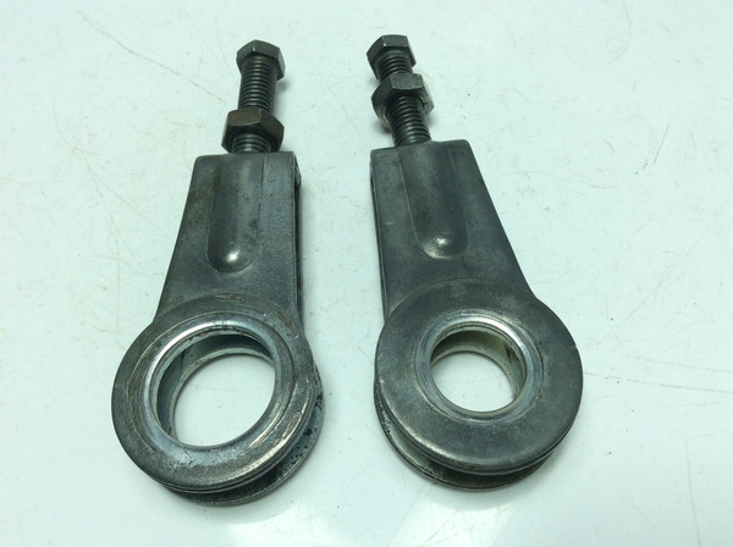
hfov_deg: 56.9
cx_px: 366
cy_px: 274
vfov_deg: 44.0
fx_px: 677
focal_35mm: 32
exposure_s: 1/484
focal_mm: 3.3
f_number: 2.4
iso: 32
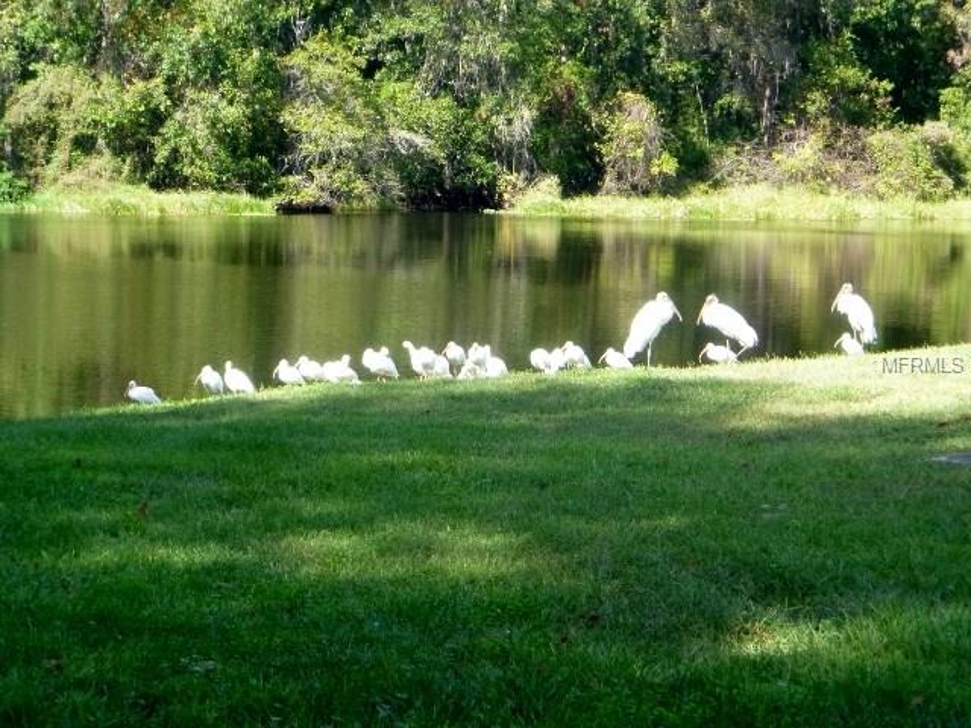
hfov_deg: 17.9
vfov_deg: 13.5
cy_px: 364
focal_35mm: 110
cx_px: 486
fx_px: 3086
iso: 250
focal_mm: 18
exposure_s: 1/125
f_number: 5.7
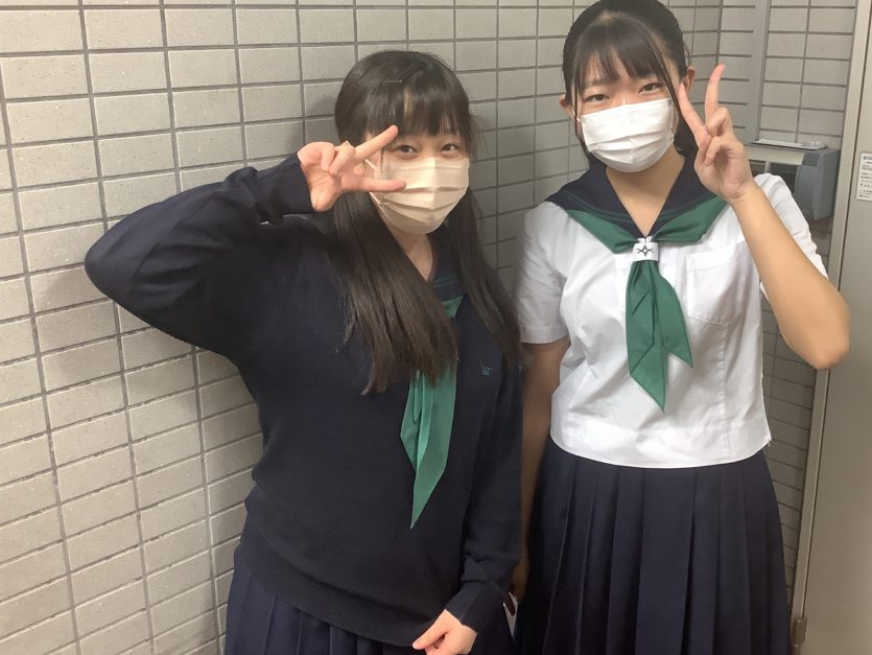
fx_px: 958
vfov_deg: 37.7
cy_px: 302
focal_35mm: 38
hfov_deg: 48.8
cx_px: 493
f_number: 2.4
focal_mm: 3.3
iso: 160
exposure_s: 1/60
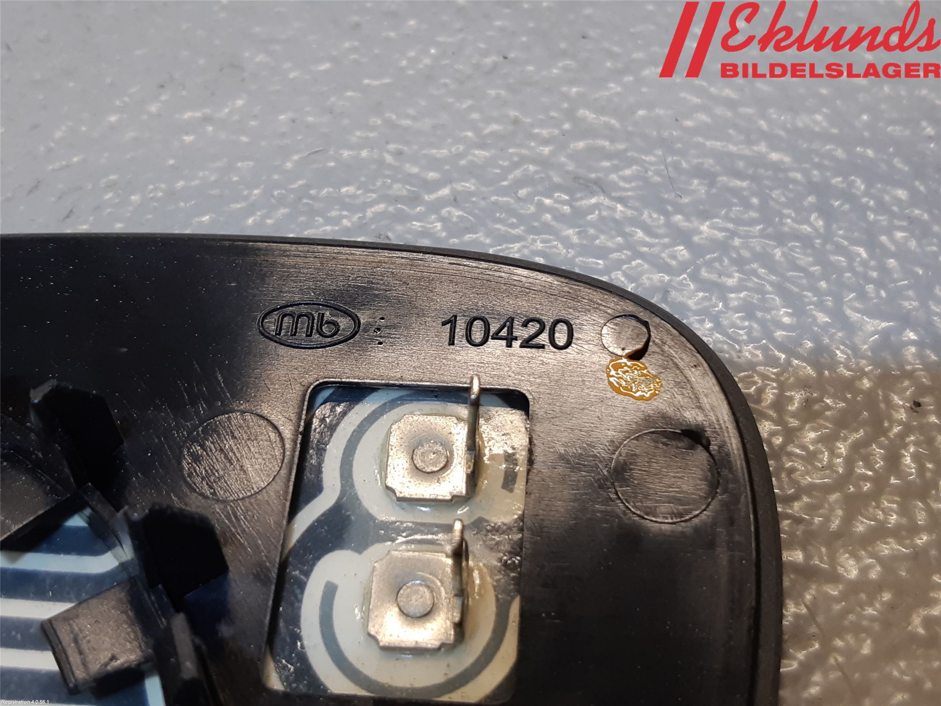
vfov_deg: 53.1
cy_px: 353
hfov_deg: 67.3
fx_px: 707
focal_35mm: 26
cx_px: 470
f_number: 1.7
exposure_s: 1/100
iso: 80
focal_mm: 3.93
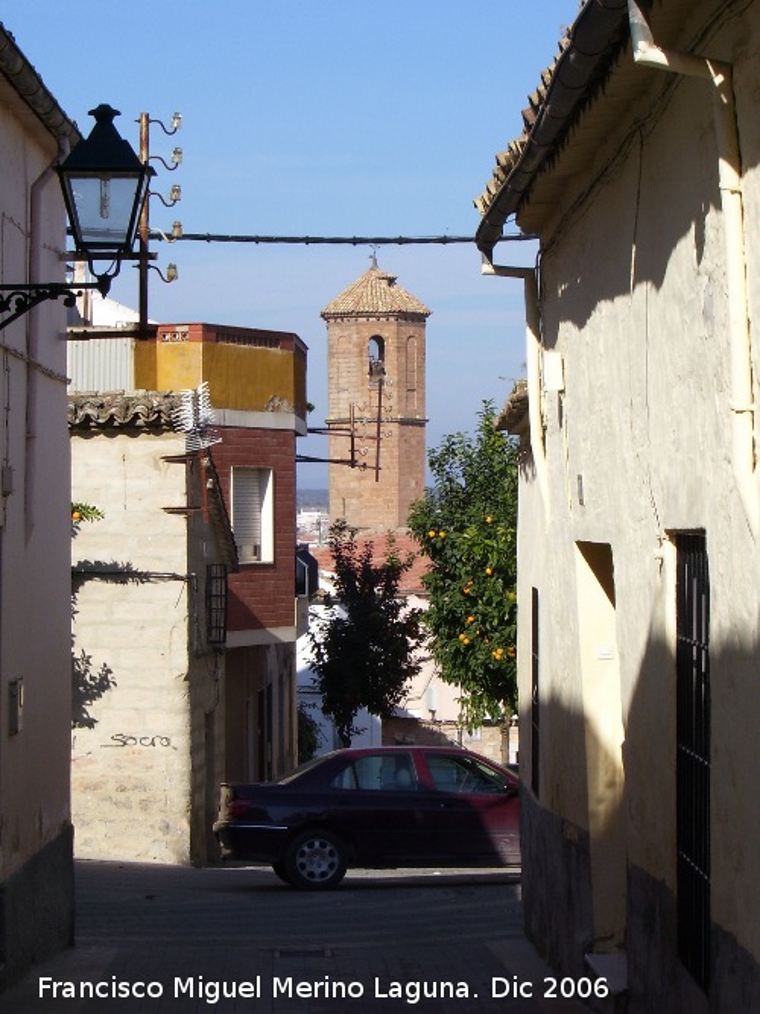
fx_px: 2987
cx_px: 380
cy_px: 507
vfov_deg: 19.3
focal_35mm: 102
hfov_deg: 14.5
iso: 80
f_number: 8
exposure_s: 1/250
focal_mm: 16.8
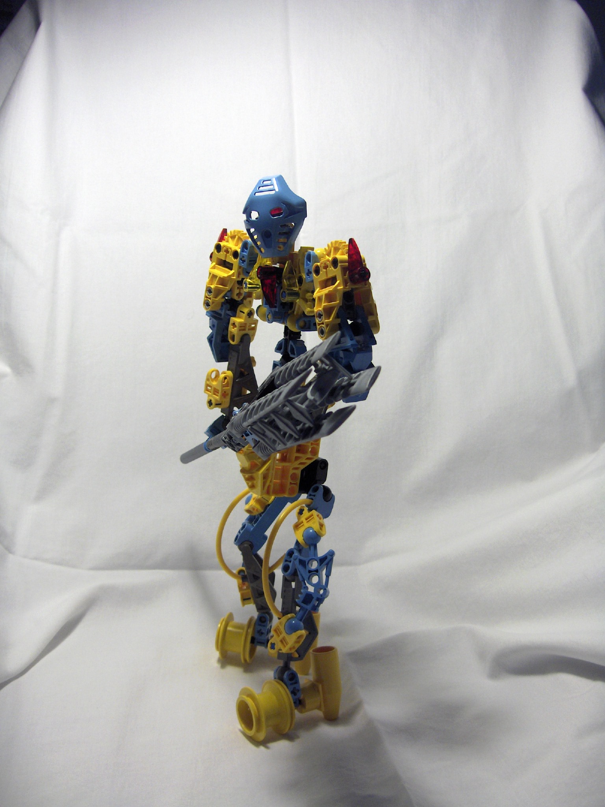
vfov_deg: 47.9
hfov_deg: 36.8
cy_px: 404
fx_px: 909
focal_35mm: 39
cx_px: 302
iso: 143
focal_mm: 8
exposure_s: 1/64.4
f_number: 2.8
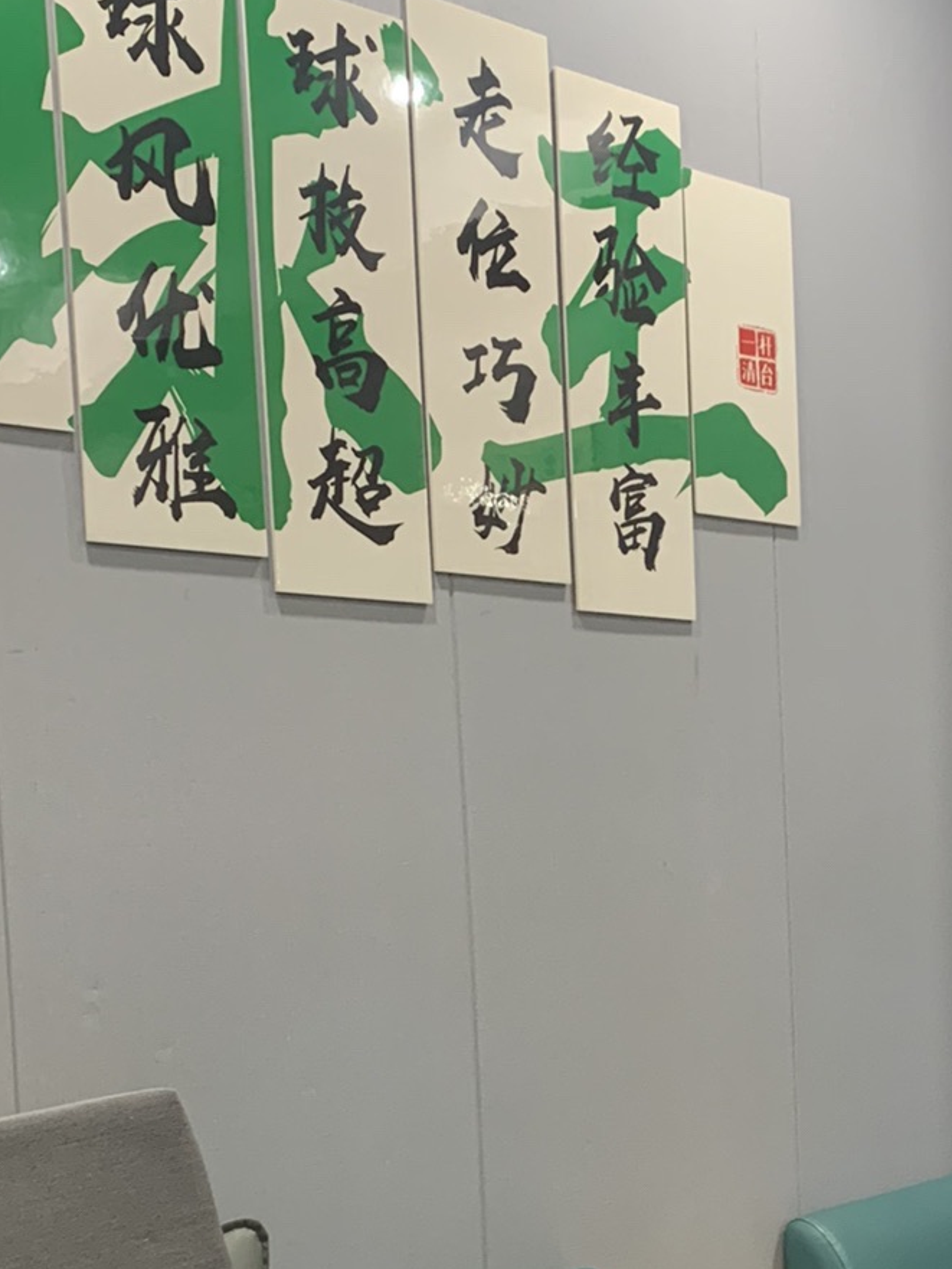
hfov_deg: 24.5
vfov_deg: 31.9
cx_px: 729
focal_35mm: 59
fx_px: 2163
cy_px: 998
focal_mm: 4.25
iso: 160
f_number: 1.8
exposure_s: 1/50
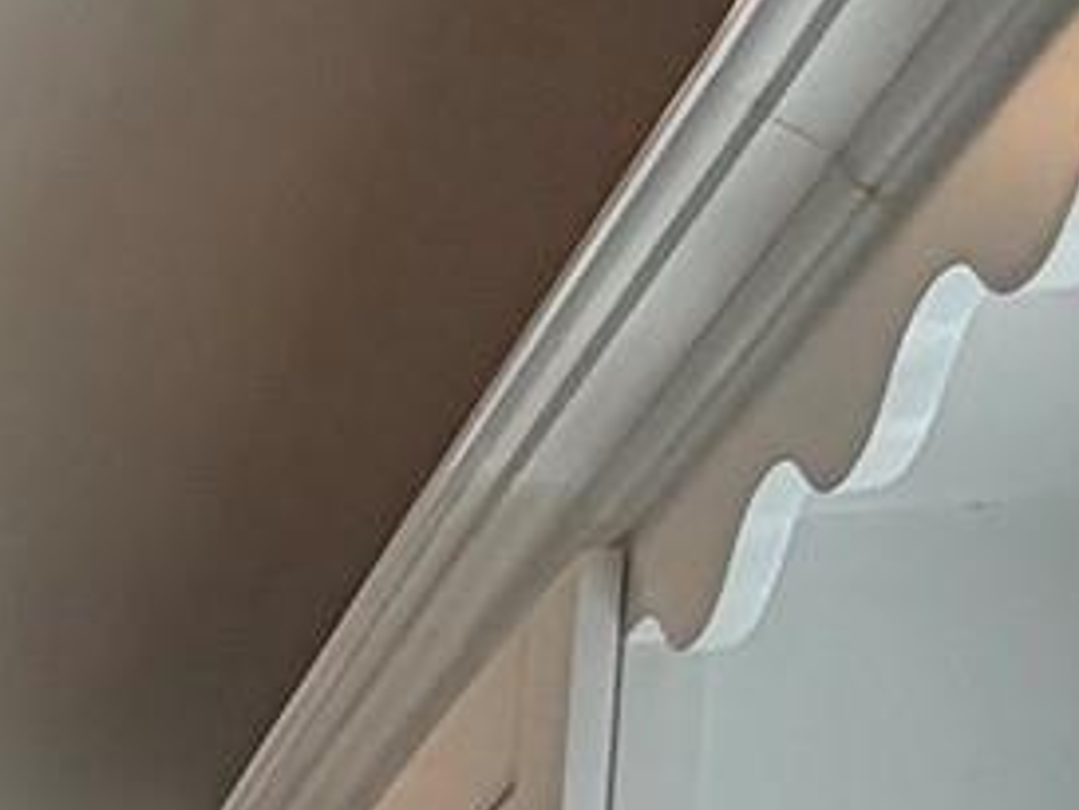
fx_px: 3274
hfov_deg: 14.1
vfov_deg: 10.9
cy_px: 2205
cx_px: -1364
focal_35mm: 105
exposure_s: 1/204
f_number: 2.2
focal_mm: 2.22
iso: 50
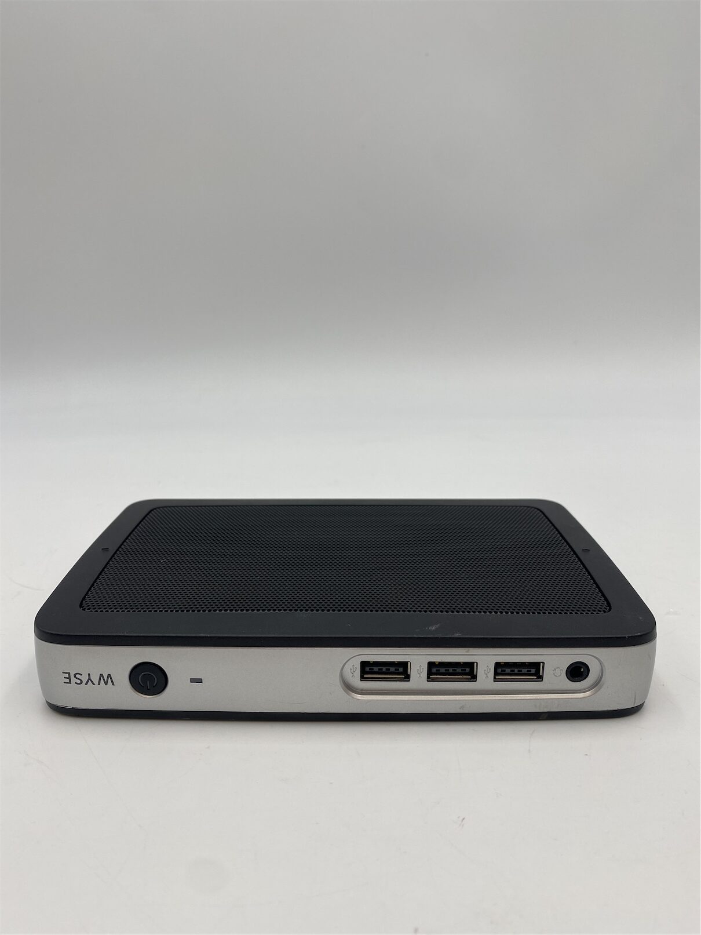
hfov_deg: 53.1
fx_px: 702
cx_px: 350
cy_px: 468
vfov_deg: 67.3
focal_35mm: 26
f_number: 1.8
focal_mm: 4.25
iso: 32
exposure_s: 1/231
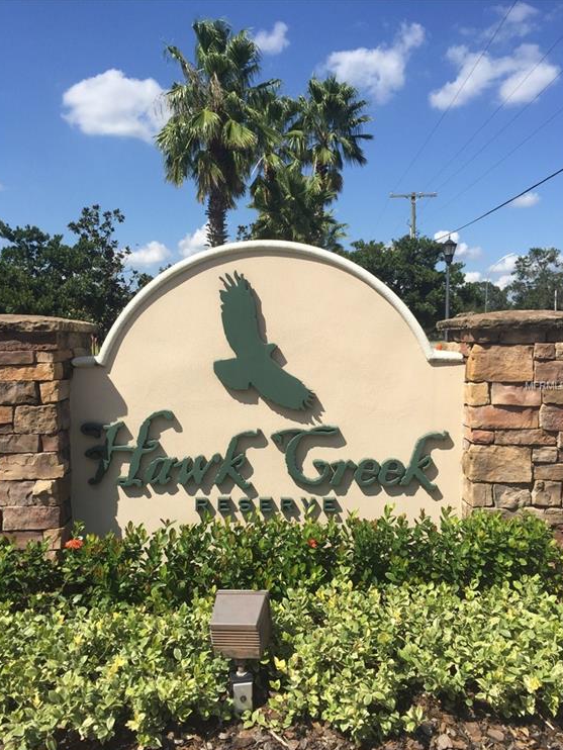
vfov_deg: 59.9
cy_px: 386
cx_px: 280
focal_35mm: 30
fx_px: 650
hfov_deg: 46.8
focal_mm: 4.15
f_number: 2.2
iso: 32
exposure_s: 1/2198
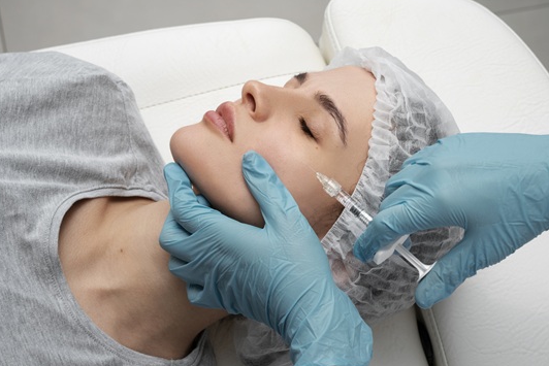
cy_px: 164
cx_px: 298
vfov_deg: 21.9
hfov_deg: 32.4
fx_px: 946
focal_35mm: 62
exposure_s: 1/125
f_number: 8
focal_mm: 55
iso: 500
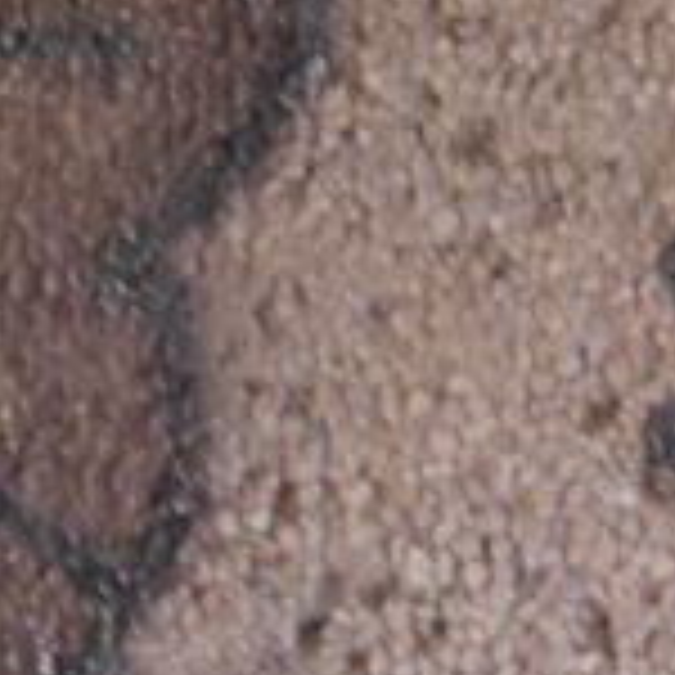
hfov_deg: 7.6
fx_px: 5008
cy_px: 490
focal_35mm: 227
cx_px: 855
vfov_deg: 7.7
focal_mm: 25
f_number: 1.4
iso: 200
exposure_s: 1/60
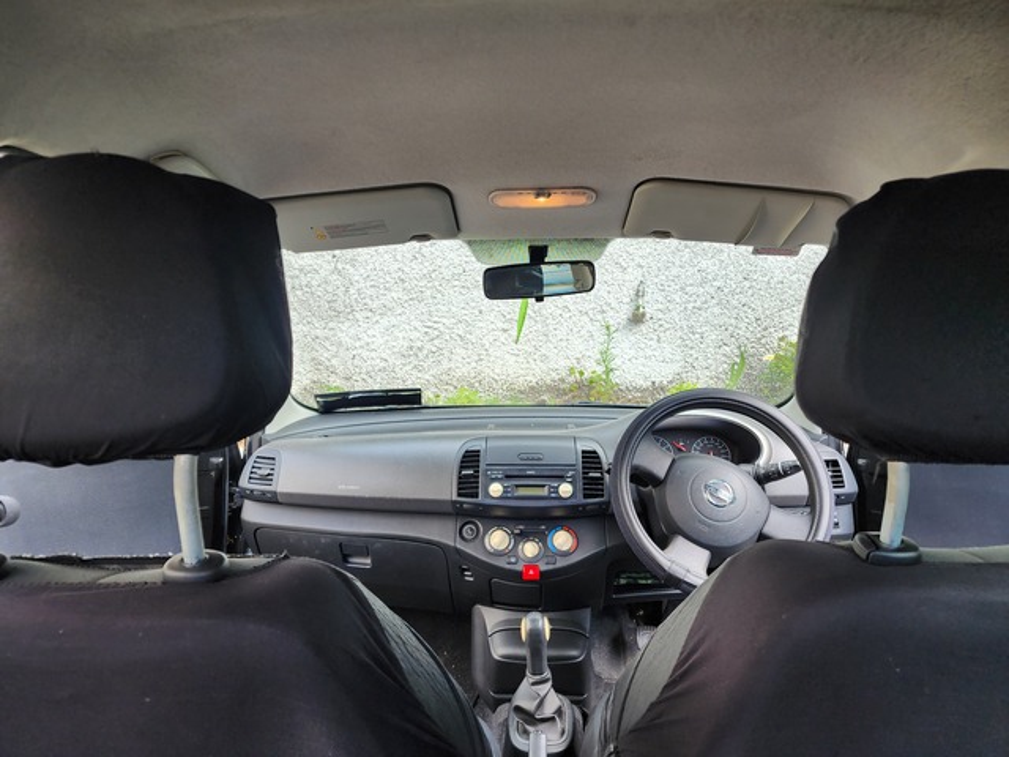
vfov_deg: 58.9
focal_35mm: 23
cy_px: 378
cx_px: 504
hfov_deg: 73.9
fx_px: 670
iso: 64
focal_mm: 6.4
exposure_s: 1/180
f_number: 1.8
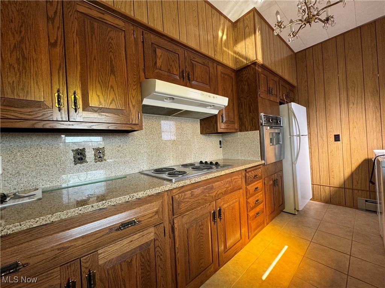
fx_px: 156
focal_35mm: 14
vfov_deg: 85.7
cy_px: 144
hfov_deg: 102.1
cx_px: 192
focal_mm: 2.22
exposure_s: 1/120
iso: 160
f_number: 2.2
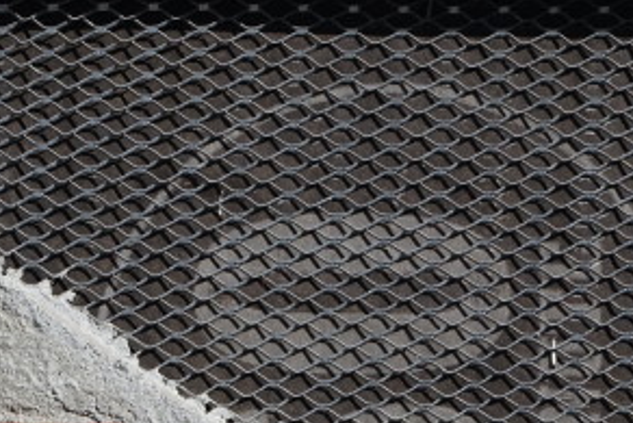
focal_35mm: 172
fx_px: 3026
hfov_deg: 11.8
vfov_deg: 7.8
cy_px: 739
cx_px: -15
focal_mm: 17.83
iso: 125
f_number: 5.6
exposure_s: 1/800
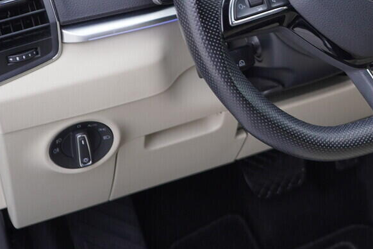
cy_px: -26
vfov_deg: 15.0
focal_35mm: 89
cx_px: 426
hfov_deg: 21.5
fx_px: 922
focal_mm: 24
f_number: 2.8
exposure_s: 1/40
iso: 125
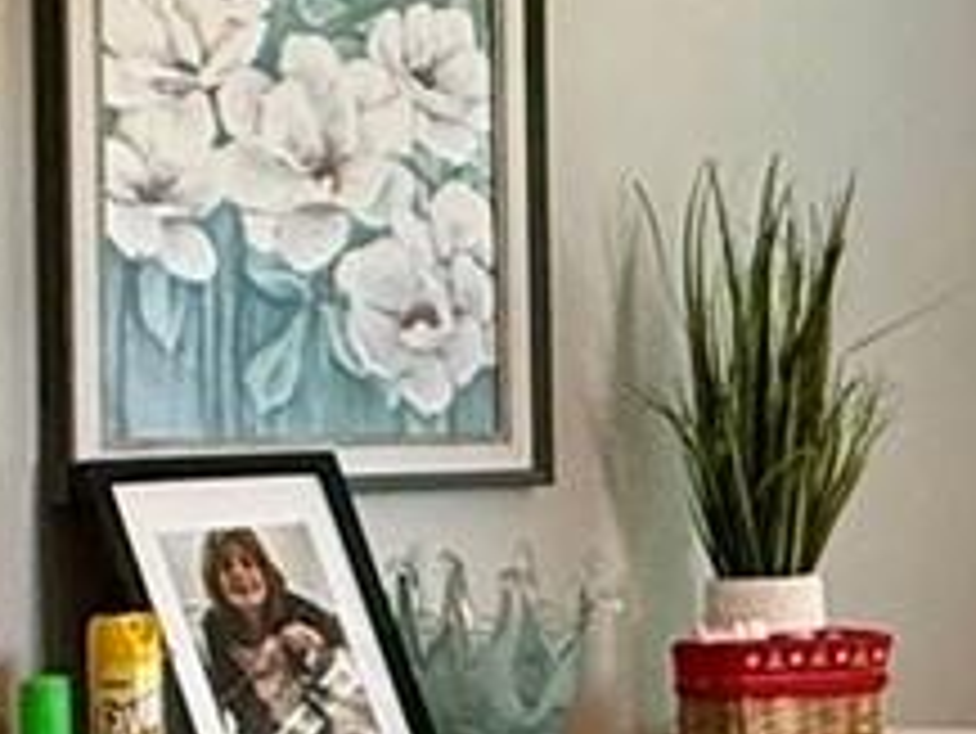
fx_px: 2906
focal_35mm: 103
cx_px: 1840
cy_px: 419
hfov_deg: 15.8
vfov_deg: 14.4
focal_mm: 2.22
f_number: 2.2
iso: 200
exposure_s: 1/120
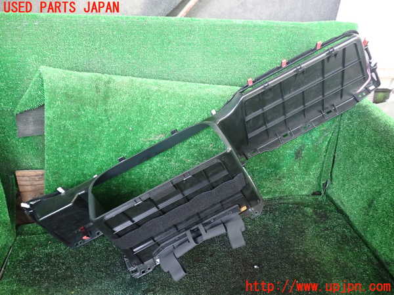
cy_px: 148
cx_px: 197
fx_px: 341
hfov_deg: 60.0
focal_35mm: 30
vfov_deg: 46.8
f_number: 2.3
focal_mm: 5.4
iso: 800
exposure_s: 1/15
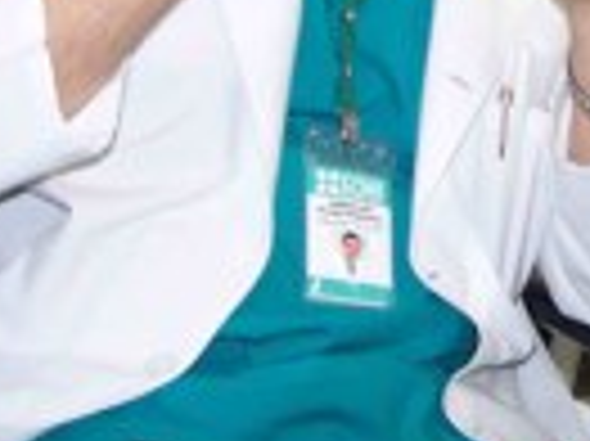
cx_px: 540
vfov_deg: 12.5
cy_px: -40
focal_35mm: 116
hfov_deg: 16.7
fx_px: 1975
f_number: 2.8
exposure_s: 1/60
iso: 140
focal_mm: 6.3
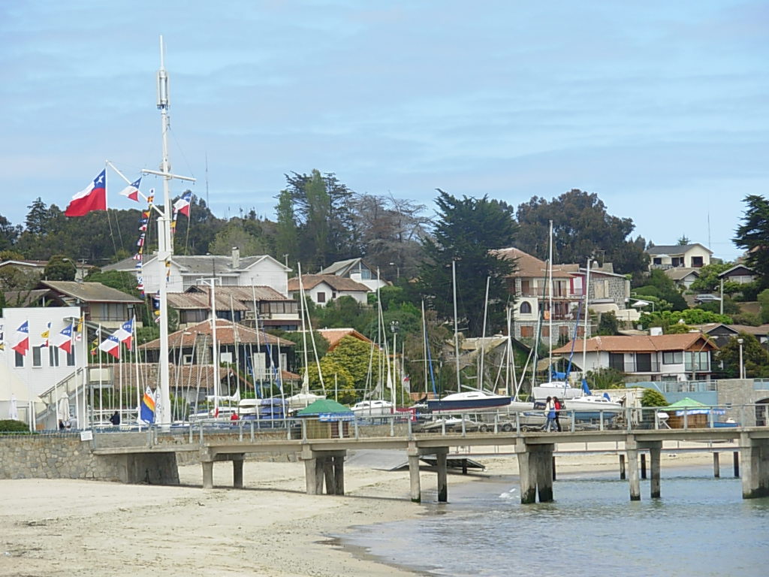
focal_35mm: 142
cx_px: 384
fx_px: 3155
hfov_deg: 13.9
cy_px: 288
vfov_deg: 10.4
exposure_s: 1/483
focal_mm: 23.5
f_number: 4.5
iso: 50
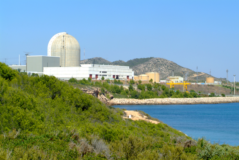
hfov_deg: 19.4
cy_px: 80
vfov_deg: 13.1
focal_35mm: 105
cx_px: 120
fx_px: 698
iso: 200
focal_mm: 70
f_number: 32
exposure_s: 1/30
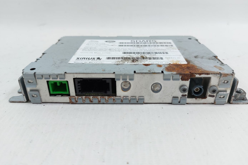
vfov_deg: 51.2
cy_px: 77
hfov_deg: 71.5
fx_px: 172
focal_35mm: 25
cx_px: 124
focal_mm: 5.23
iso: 32
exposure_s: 1/50
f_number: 1.8
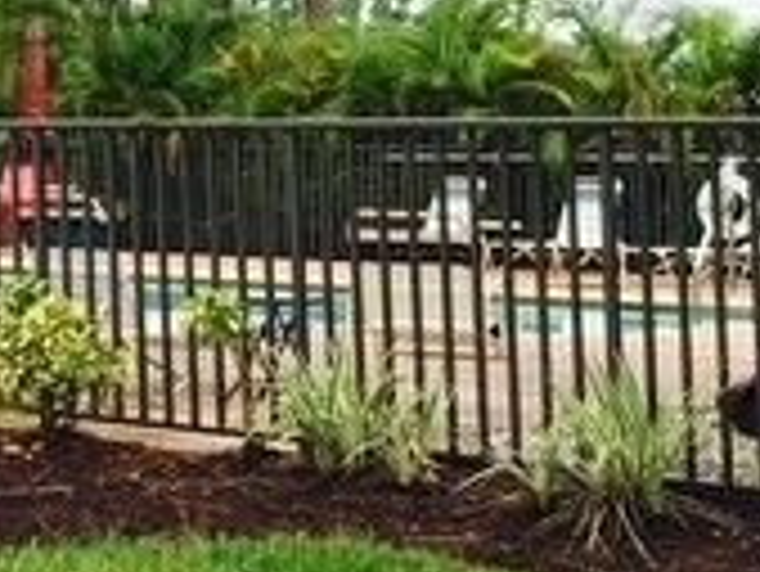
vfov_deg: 13.3
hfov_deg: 16.9
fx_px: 2417
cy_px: -5
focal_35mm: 110
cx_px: -220
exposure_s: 1/449
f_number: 2.2
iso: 32
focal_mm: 4.15
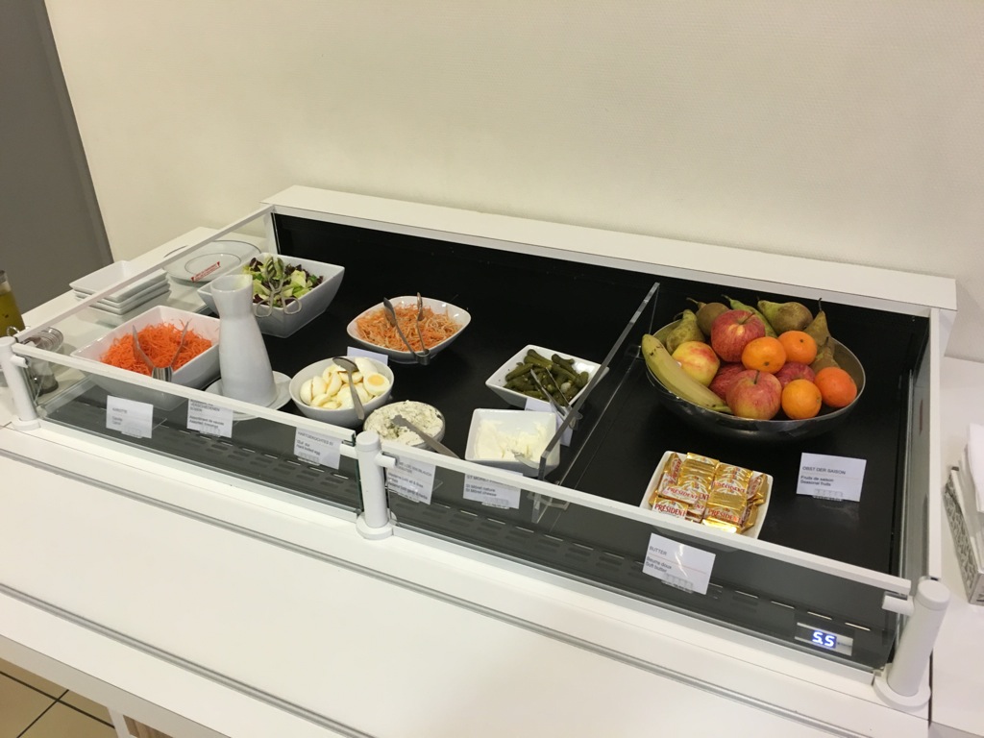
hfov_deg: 61.7
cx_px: 492
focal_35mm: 29
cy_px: 369
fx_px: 824
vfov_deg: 48.2
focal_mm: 4.15
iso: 125
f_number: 2.2
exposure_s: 1/33
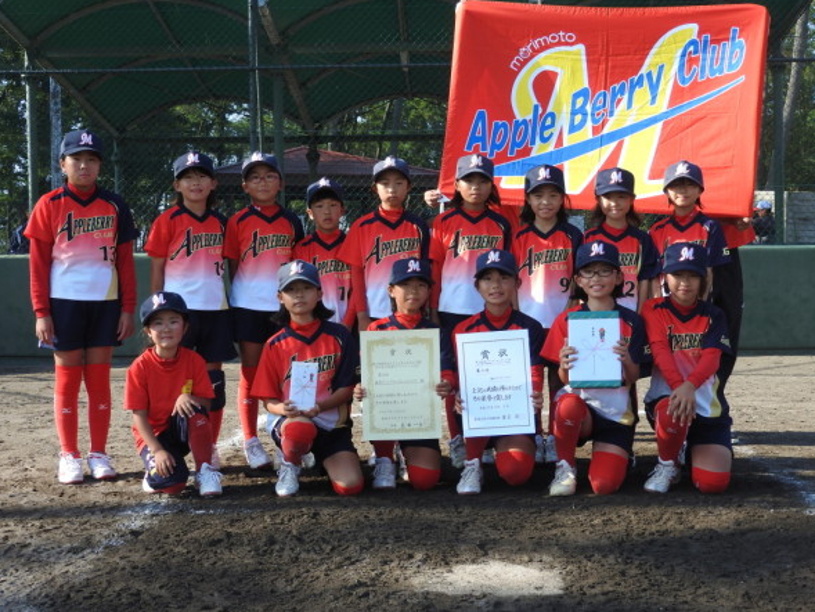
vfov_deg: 26.1
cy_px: 307
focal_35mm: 56
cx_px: 408
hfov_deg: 34.3
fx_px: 1319
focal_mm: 9.9
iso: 100
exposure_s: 1/320
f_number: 4
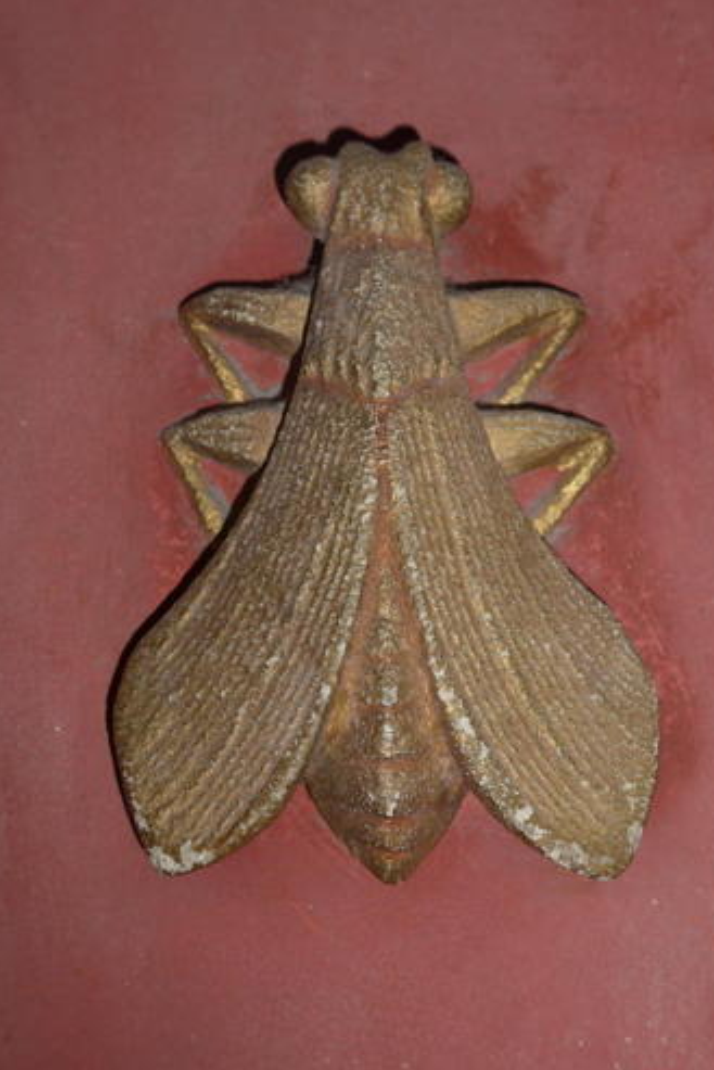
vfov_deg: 34.5
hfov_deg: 23.4
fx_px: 1724
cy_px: 538
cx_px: 355
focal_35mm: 58
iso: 100
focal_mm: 11.3
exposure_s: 1/60
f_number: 3.4
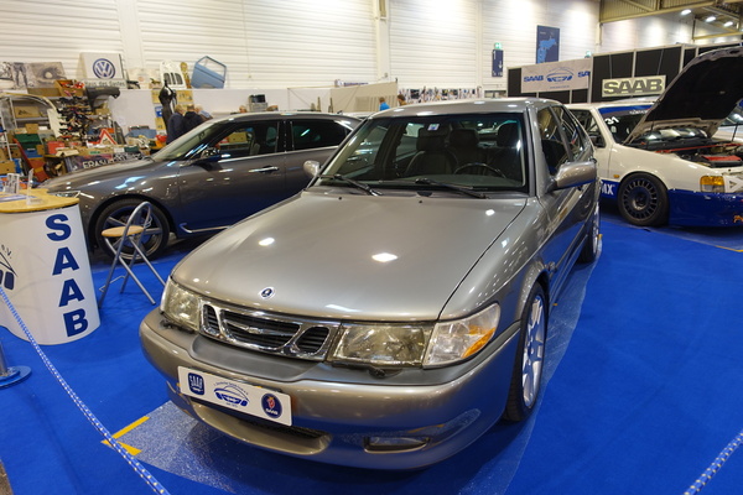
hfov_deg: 73.7
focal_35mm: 24
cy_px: 248
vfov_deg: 53.1
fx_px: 495
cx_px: 372
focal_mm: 8.8
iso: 125
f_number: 2.2
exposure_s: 1/30
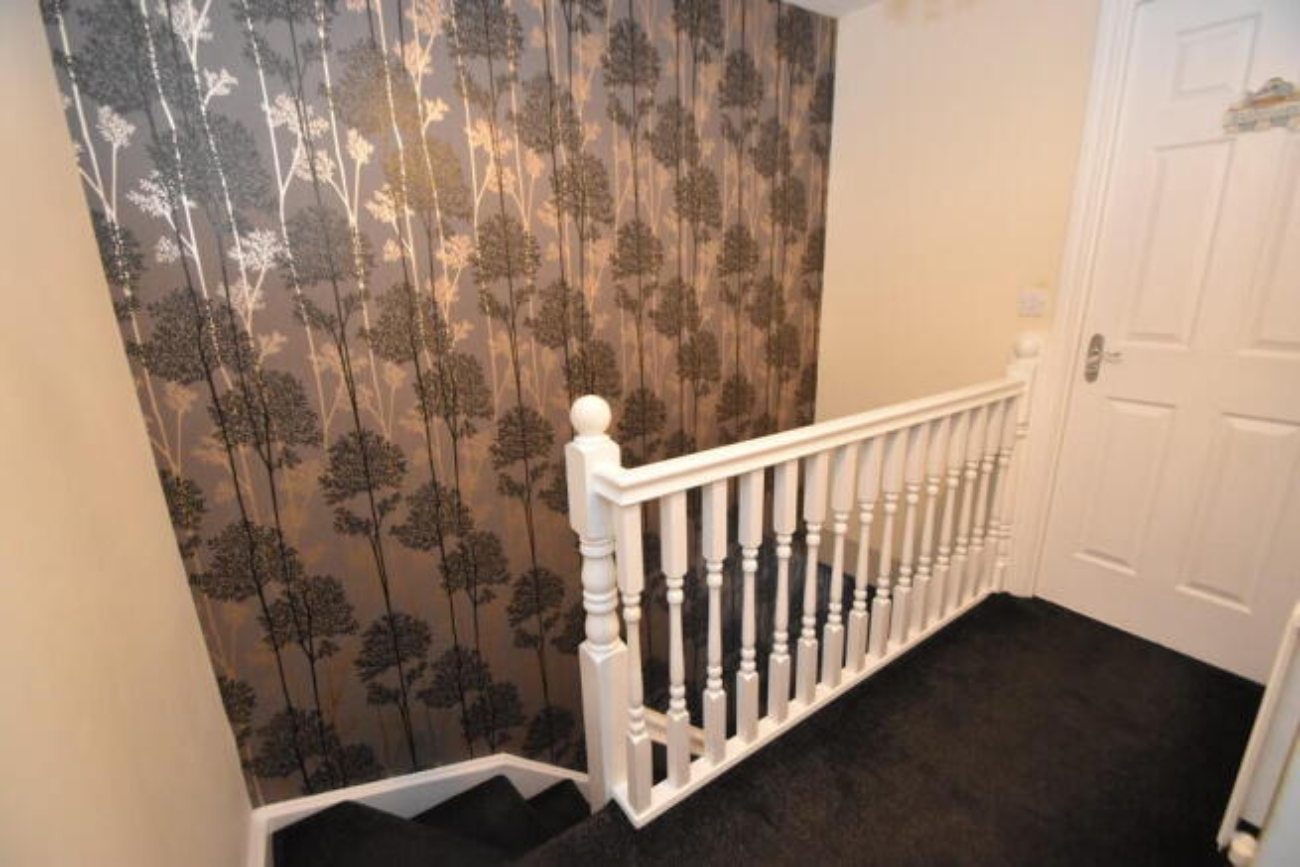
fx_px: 542
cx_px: 650
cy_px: 434
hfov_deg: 100.4
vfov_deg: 77.4
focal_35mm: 15
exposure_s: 1/60
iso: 2200
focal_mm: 10
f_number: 3.5
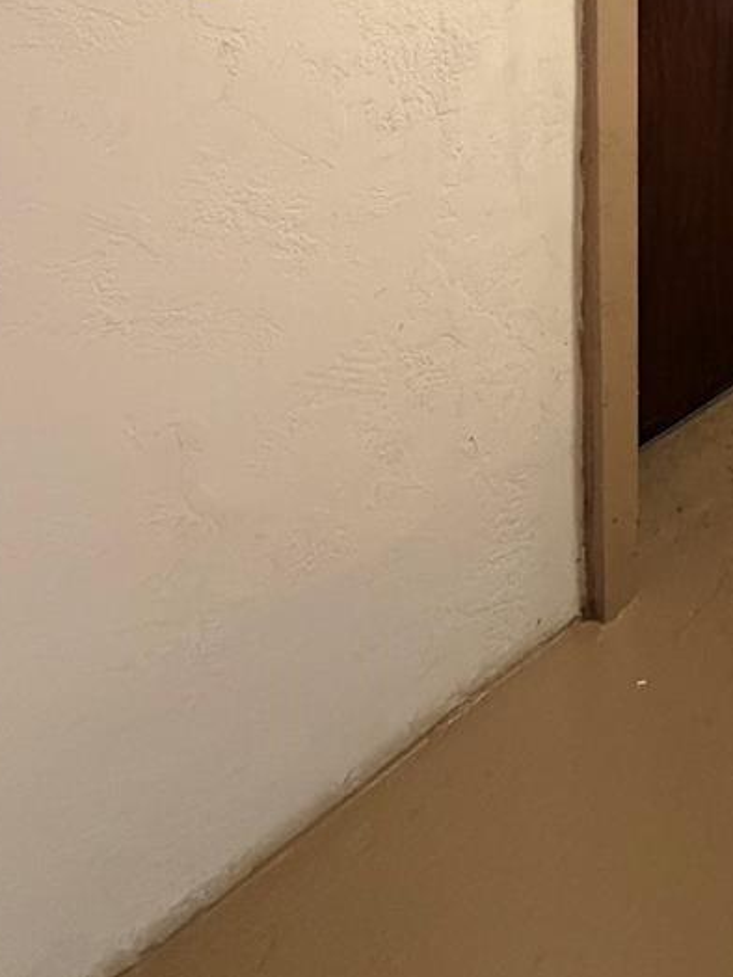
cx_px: 631
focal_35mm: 32
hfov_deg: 41.4
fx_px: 903
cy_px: -97
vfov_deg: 43.8
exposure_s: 1/60
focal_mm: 2.22
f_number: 2.2
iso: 640
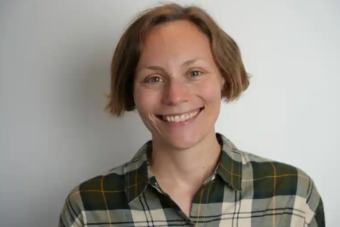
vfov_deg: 19.6
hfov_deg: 29.1
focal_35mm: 69
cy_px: 115
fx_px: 655
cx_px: 172
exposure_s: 1/160
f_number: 4
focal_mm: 66.3
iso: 500
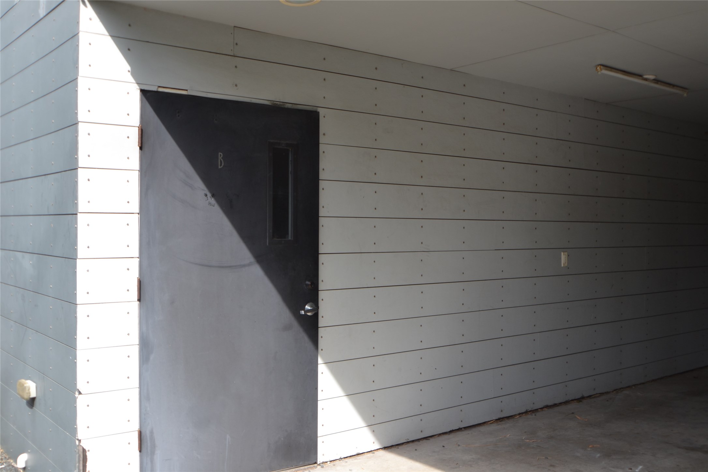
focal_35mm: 36
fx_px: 708
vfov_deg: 36.9
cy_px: 236
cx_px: 354
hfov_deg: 53.1
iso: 100
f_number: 5.6
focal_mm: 24
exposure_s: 1/125
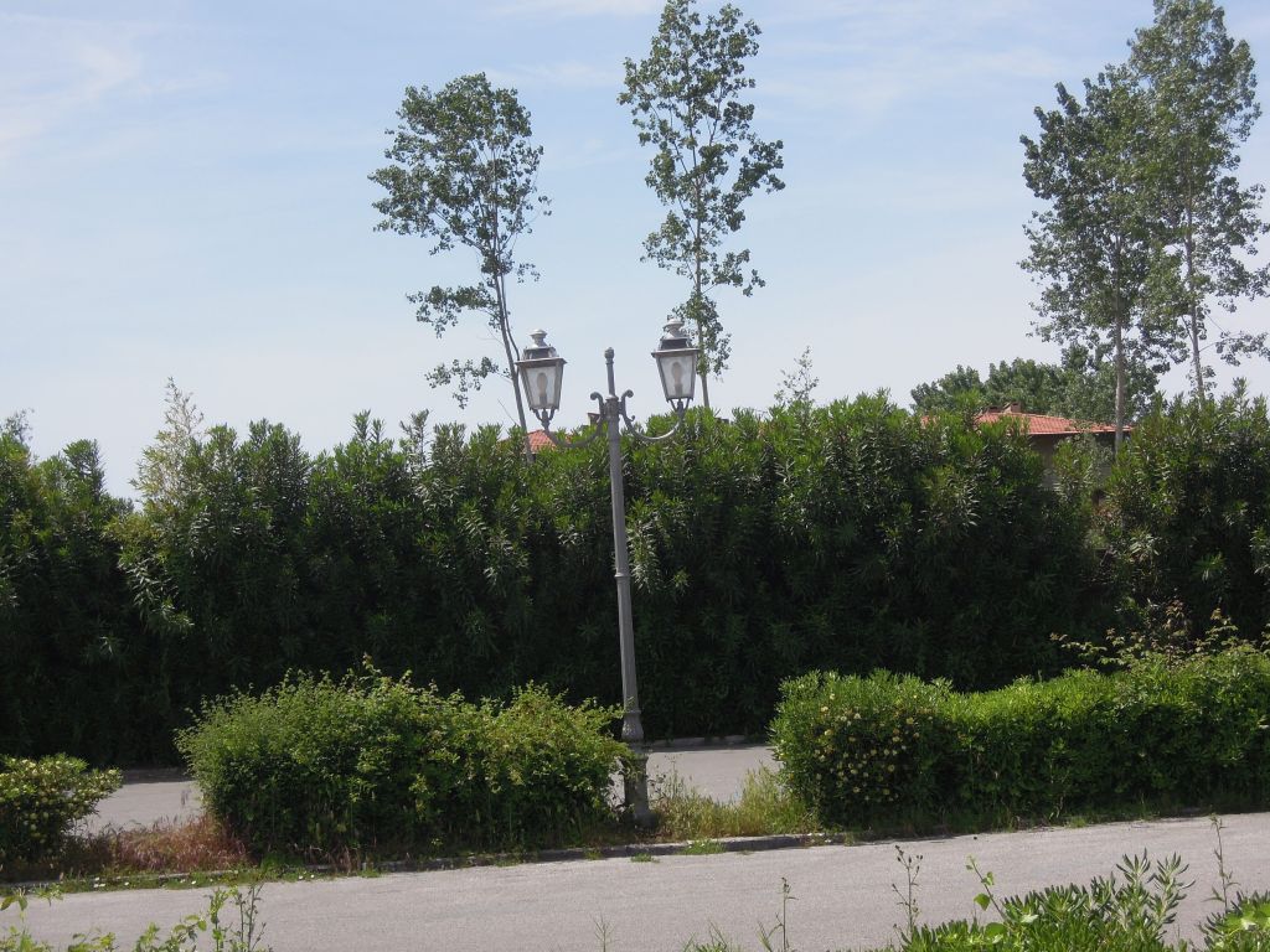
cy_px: 476
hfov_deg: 27.8
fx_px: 2568
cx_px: 635
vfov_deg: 21.0
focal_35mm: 70
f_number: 4.5
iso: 160
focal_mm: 12.5
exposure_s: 1/1250
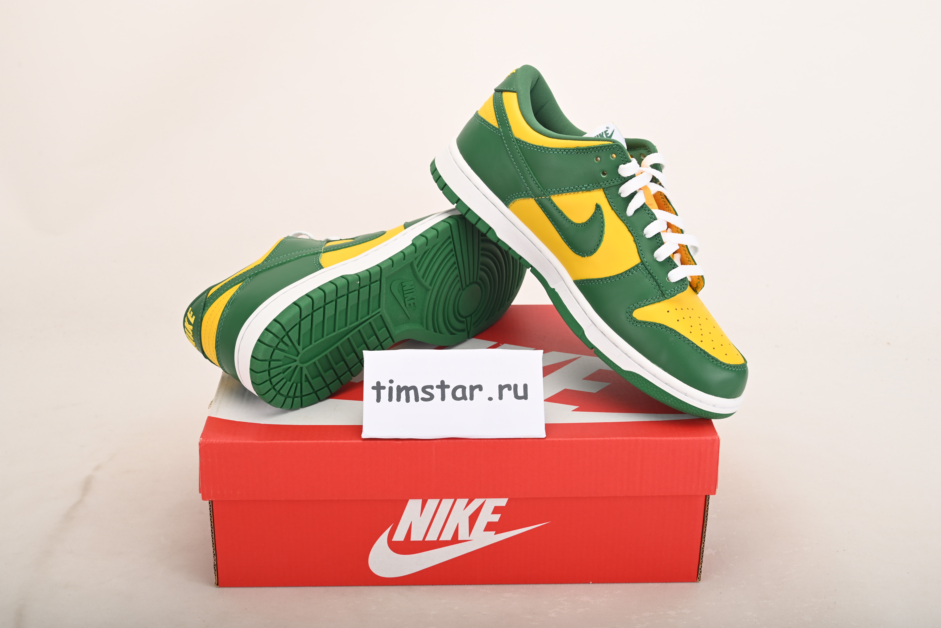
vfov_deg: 29.3
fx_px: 1203
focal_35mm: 46
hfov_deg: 42.7
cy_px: 314
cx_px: 470
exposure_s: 1/200
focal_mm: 46
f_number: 11
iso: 100
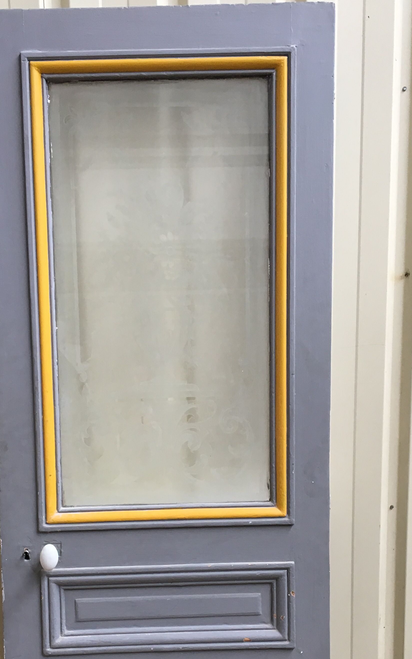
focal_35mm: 47
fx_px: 844
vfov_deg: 41.4
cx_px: 158
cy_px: 491
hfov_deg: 27.3
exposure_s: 1/33
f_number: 2.2
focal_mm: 4.15
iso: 40
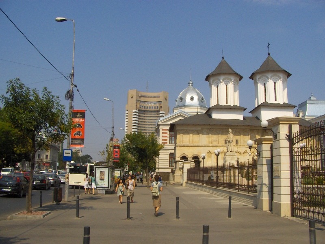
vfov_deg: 40.7
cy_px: 122
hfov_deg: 52.6
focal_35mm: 35
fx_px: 329
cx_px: 162
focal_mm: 5.8
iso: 100
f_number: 4.3
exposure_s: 1/2041
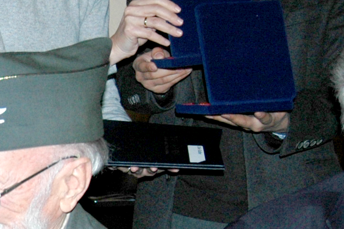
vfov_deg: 9.0
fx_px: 1442
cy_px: 217
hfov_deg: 13.1
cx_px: -124
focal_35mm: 151
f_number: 4
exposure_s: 1/60
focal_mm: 24
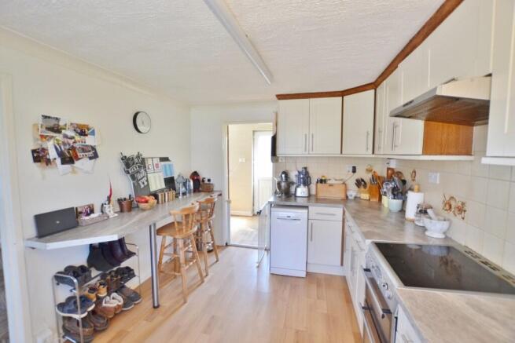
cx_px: 258
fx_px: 215
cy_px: 172
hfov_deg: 100.4
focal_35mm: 15
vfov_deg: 77.4
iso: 400
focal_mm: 10
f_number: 4
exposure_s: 1/60
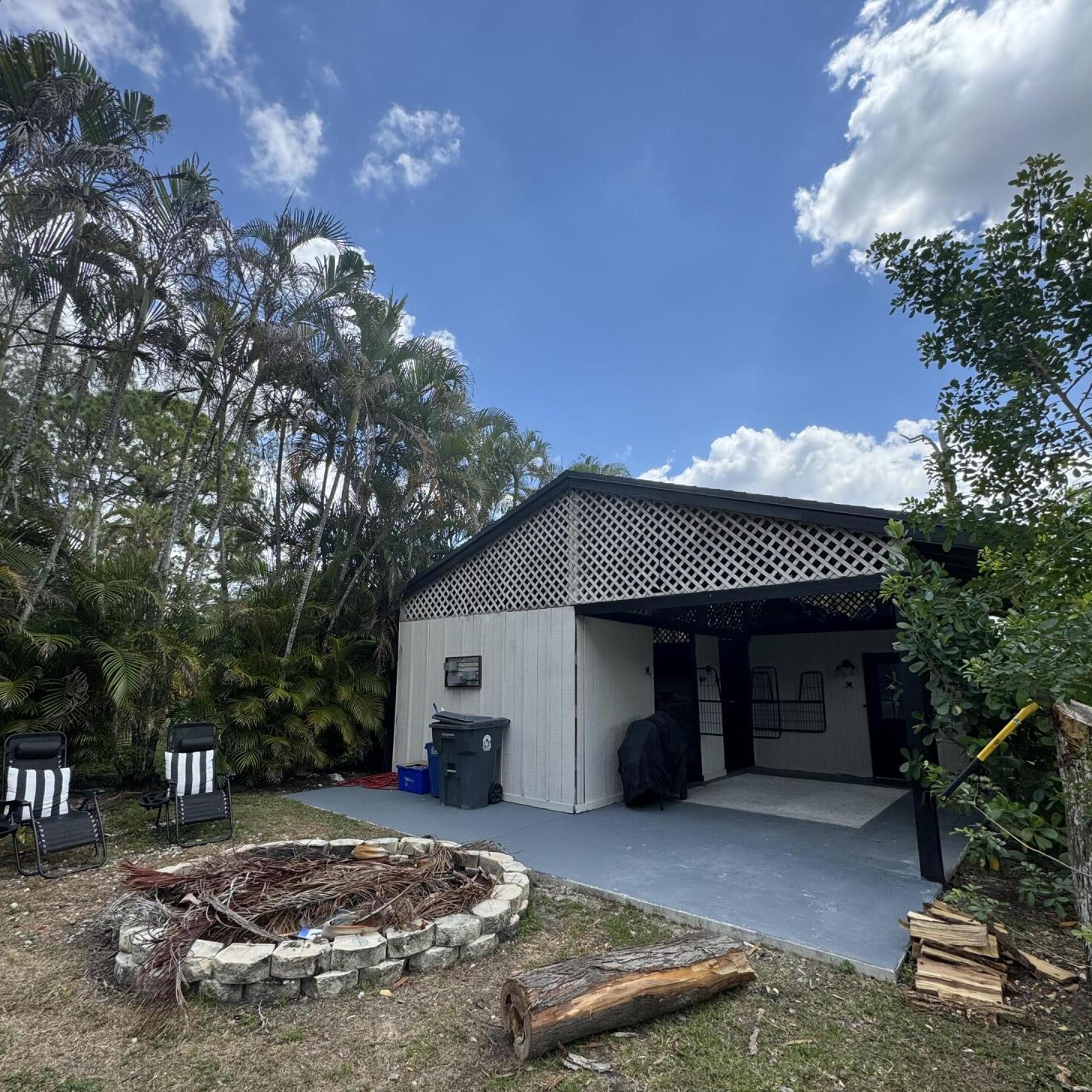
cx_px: 548
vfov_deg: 83.9
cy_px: 567
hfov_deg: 84.0
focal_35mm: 17
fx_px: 607
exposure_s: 1/1048
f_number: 2.2
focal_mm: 2.22
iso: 40
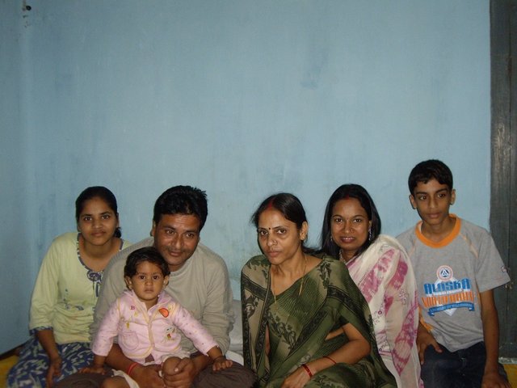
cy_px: 194
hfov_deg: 40.4
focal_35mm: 47
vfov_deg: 30.9
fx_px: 702
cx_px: 258
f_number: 3
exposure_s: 1/50
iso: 200
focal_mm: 7.6
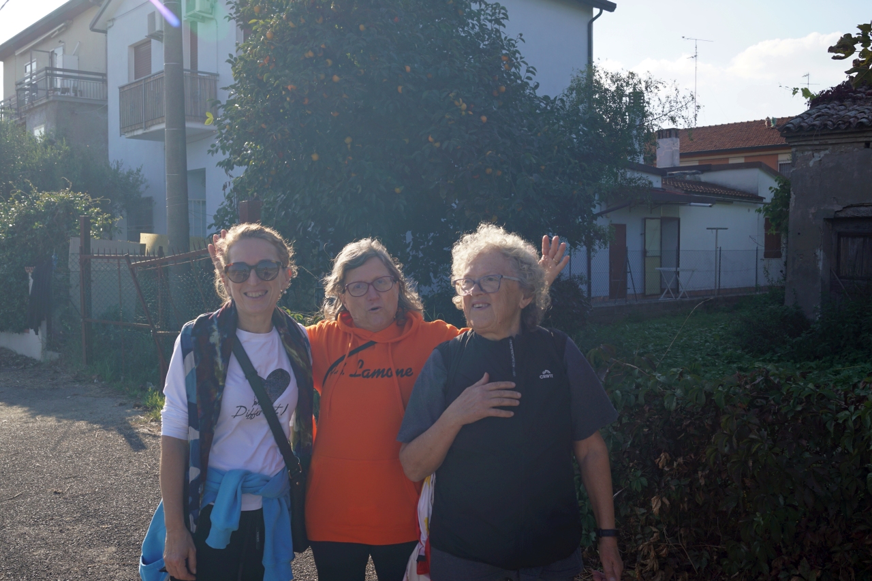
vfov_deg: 40.0
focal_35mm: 33
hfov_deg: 57.2
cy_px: 290
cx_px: 436
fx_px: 799
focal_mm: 22
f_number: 6.3
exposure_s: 1/250
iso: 100
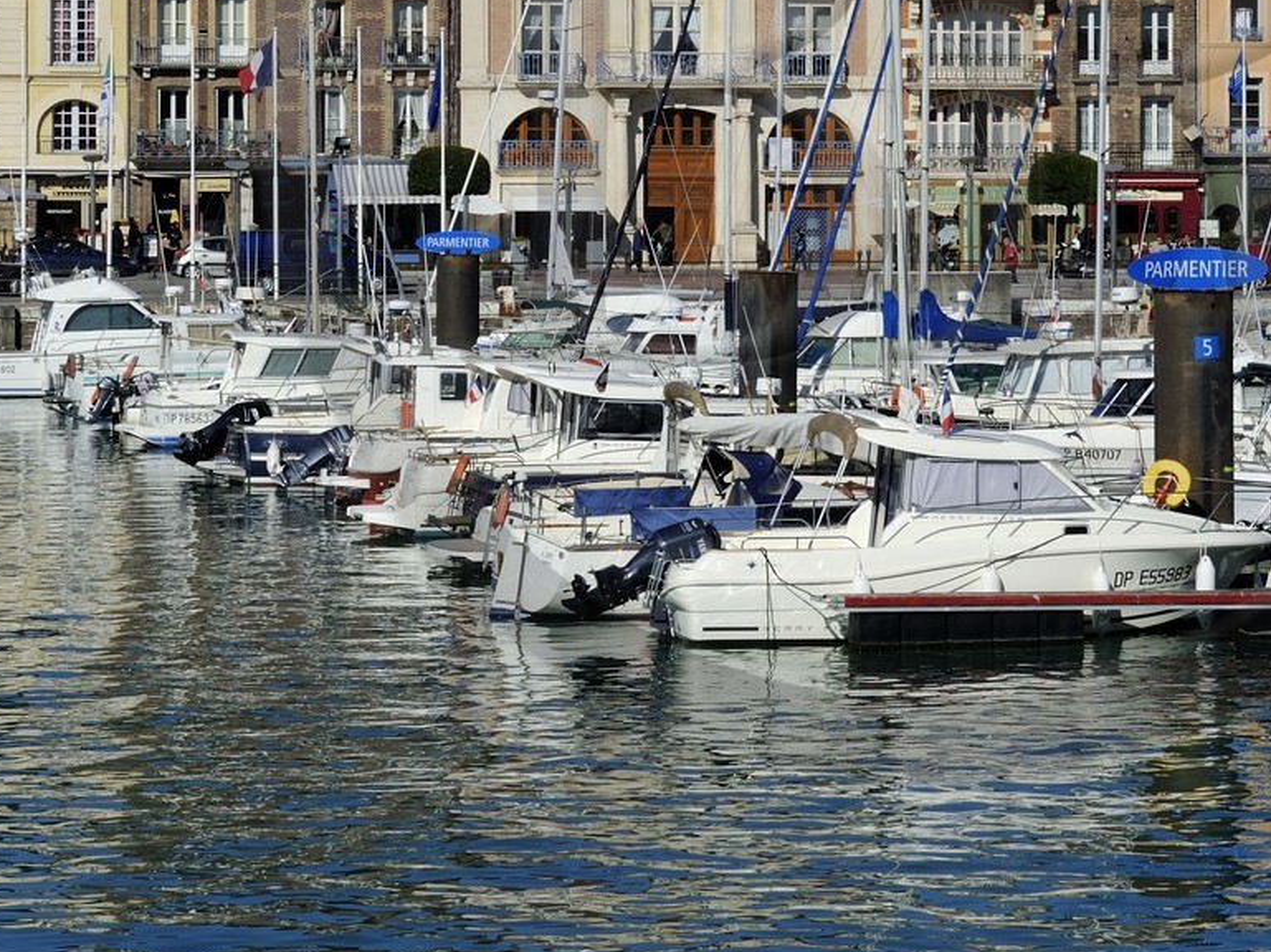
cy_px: 93
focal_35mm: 140
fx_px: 5138
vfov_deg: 10.5
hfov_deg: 14.1
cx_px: 927
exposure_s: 1/200
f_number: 18
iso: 200
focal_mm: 70
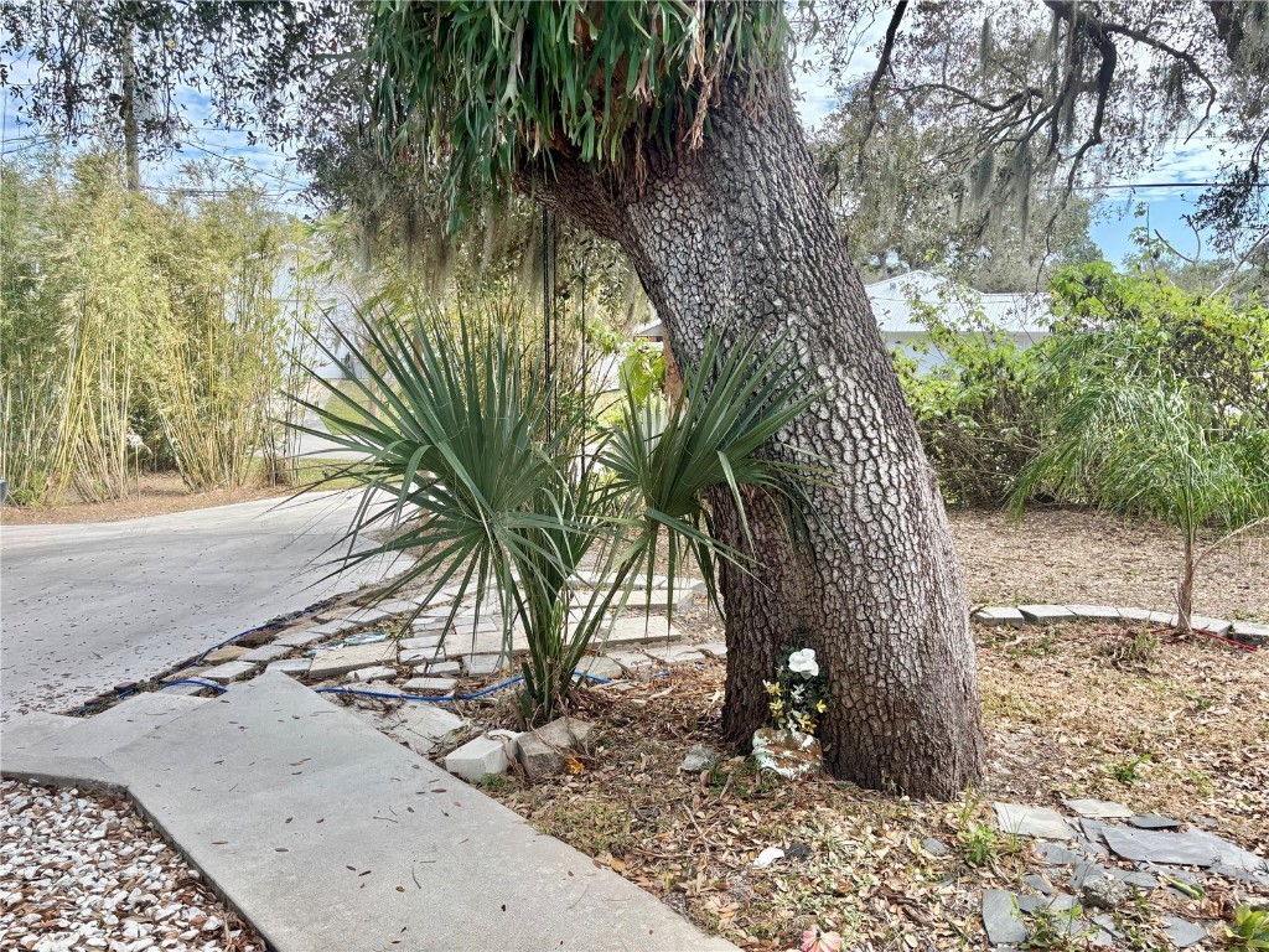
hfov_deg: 67.3
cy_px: 476
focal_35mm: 26
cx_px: 634
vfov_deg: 53.1
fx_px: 953
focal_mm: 5.96
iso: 50
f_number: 1.6
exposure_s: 1/894
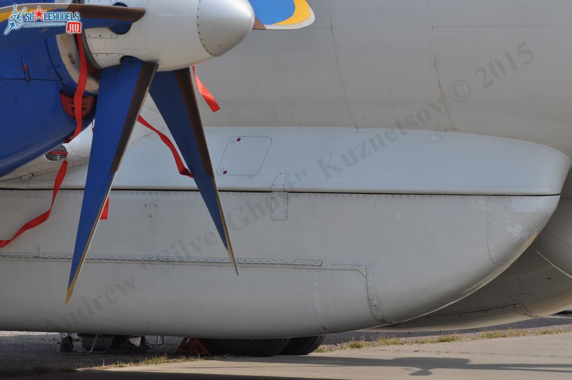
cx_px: 286
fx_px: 4285
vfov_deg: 5.1
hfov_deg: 7.6
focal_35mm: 270
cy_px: 190
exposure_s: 1/800
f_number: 8
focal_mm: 180
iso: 200
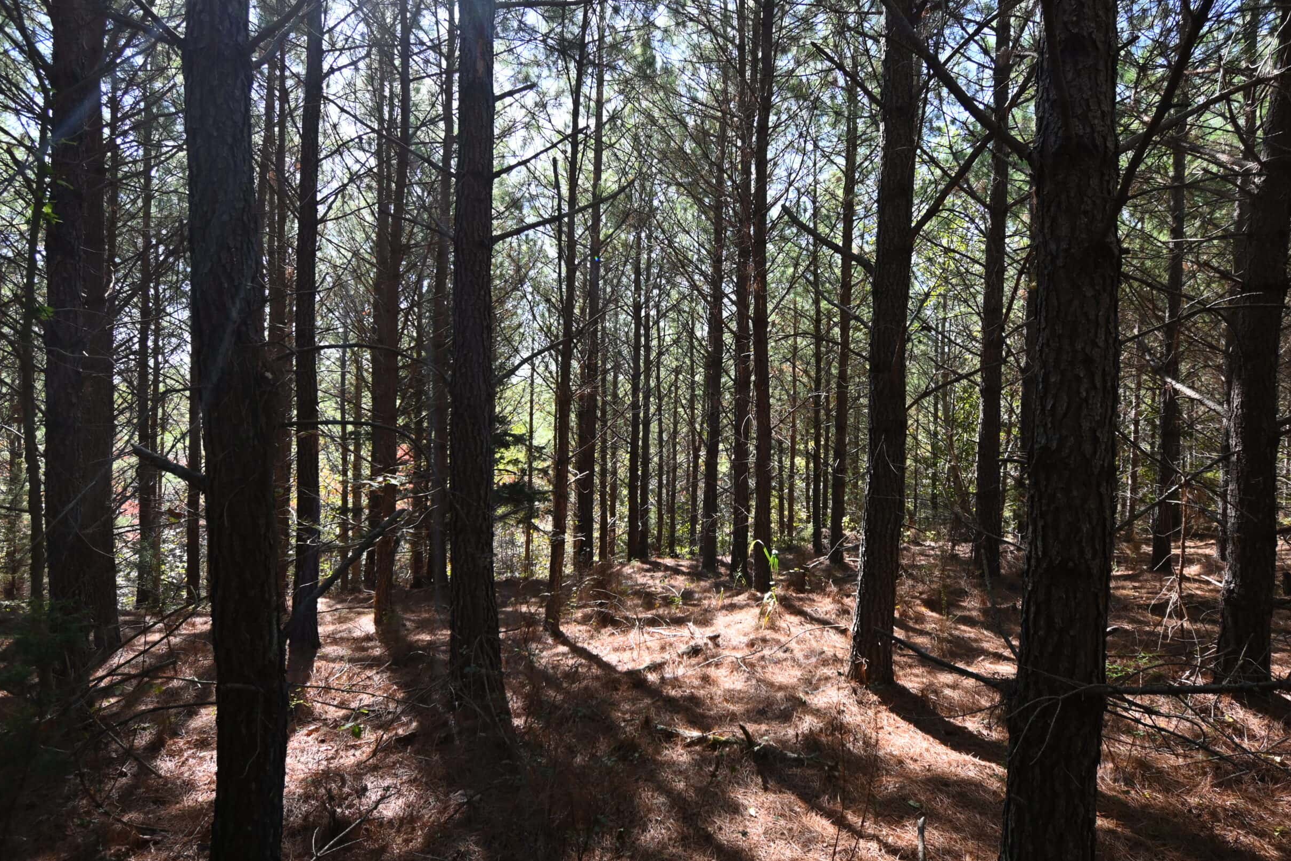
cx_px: 669
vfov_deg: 64.6
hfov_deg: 86.9
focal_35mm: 19
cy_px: 436
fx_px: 681
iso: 280
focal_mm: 12
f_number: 4.8
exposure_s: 1/250
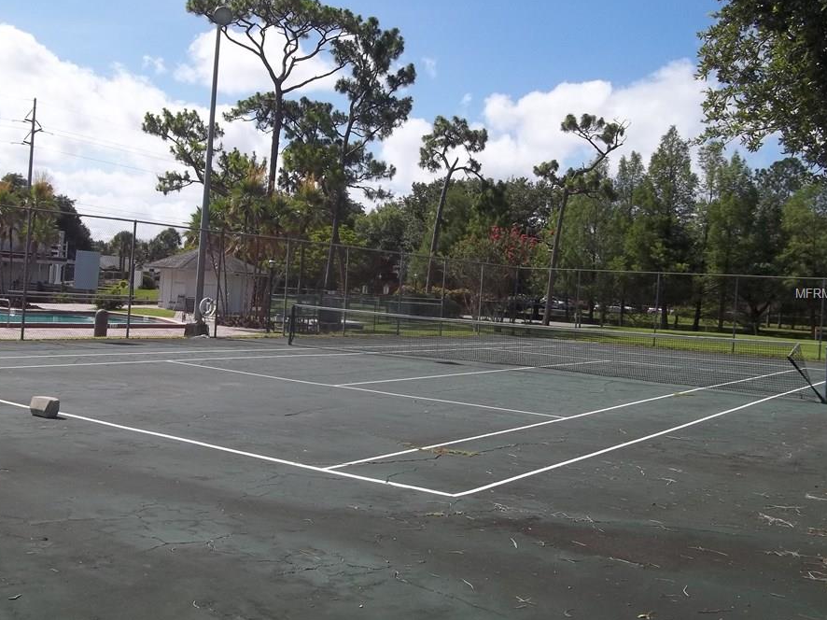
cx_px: 374
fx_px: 884
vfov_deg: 38.6
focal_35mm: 37
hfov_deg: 50.1
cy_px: 294
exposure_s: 1/200
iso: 64
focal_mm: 5.7
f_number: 8.8
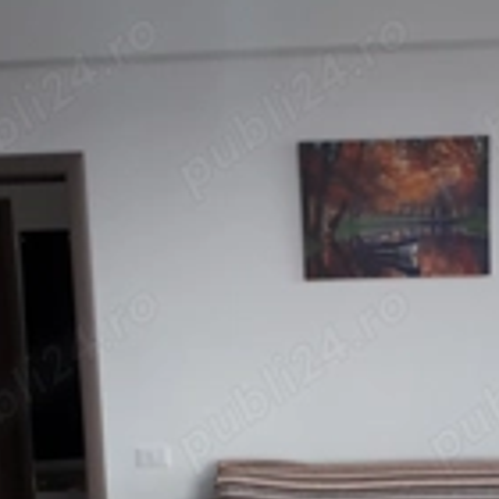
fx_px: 1109
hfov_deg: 24.8
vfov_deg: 24.7
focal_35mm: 68
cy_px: 435
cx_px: 417
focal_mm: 3.6
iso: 80
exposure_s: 1/100
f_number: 1.9
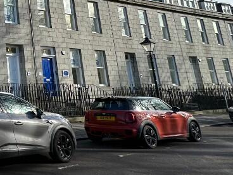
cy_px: 28
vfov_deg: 35.3
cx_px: -81
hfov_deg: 33.0
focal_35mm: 39
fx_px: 263
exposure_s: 1/812
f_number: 2.2
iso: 40
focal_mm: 2.22
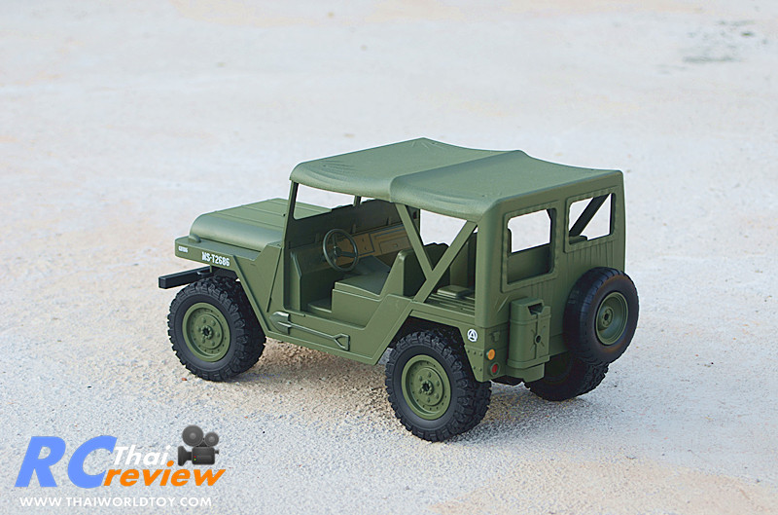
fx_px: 2425
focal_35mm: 112
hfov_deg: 18.2
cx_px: 389
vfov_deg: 12.1
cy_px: 258
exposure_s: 1/60
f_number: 6.3
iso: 100
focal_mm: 75
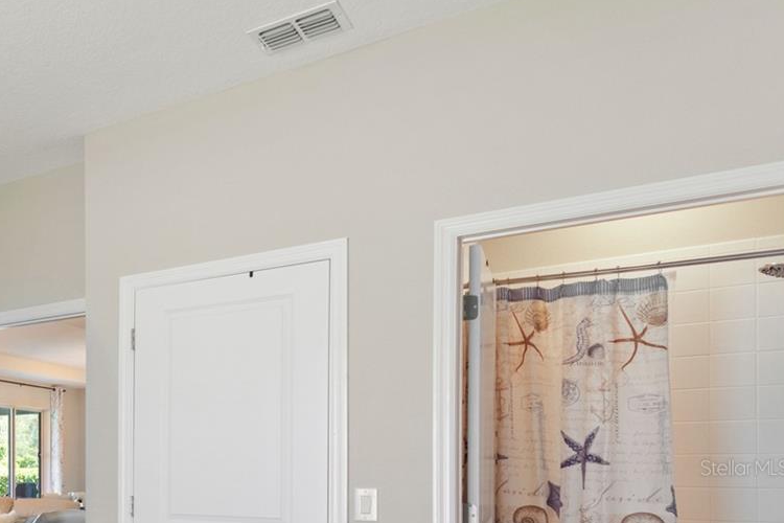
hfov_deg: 46.4
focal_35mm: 32
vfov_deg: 38.4
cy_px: 468
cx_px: -43
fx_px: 697
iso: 400
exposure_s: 1/5
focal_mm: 10
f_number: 4.5
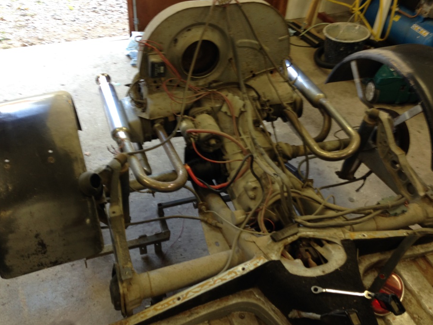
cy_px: 159
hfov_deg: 50.1
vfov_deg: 38.7
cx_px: 221
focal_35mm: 37
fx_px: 463
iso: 50
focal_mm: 4.12
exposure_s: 1/20
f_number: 2.4
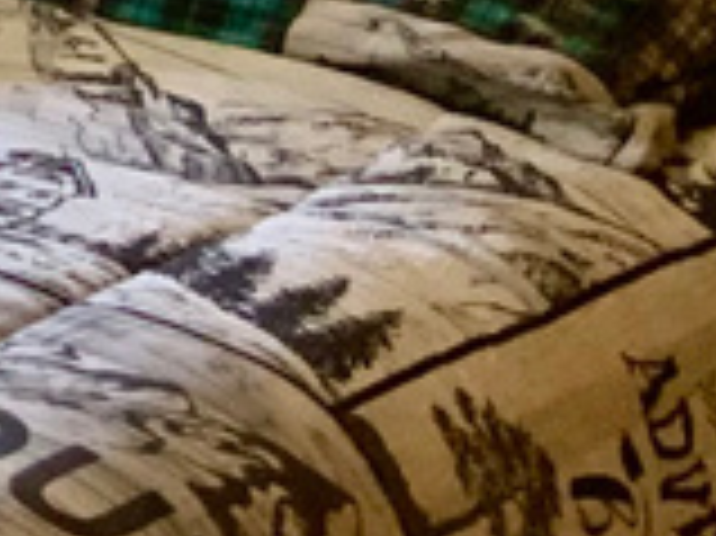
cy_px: -486
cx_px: -1166
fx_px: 3865
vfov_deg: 7.6
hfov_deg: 9.2
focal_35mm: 187
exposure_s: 1/60
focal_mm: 3
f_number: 1.8
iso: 200
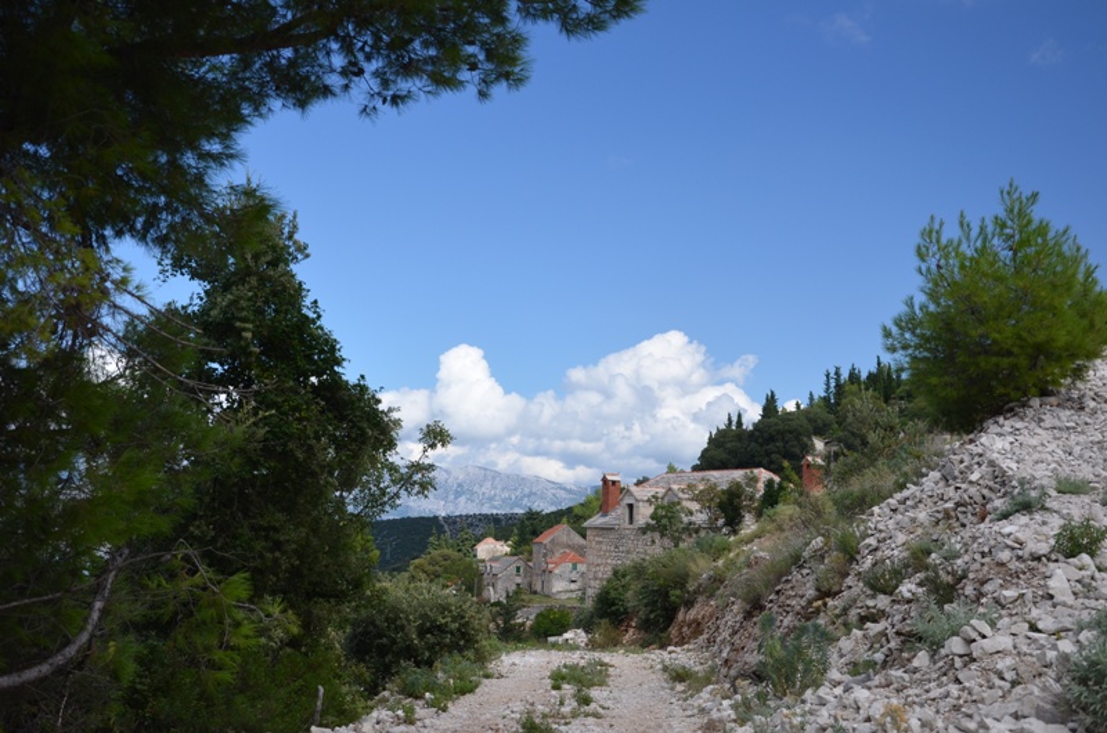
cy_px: 366
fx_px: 1473
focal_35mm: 48
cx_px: 554
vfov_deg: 28.0
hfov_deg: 41.2
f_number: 8
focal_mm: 32
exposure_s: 1/250
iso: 180
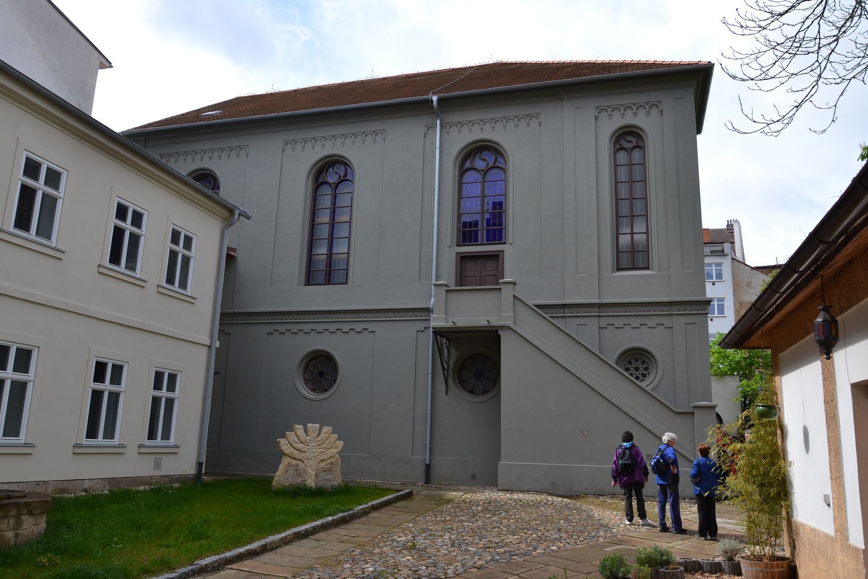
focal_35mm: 27
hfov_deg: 67.4
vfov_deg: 47.9
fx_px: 651
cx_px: 434
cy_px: 290
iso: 100
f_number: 7.1
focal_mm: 18
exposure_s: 1/200
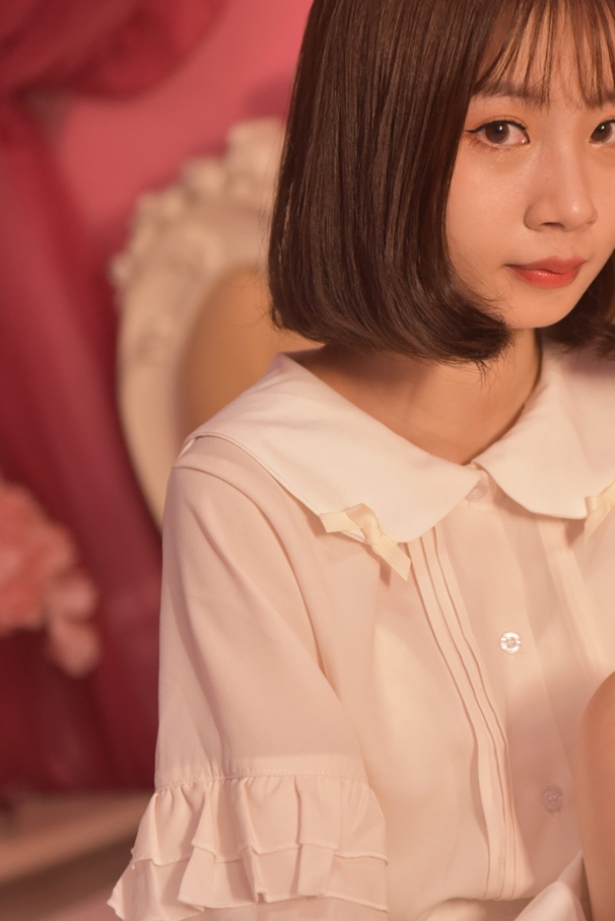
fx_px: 2842
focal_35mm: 111
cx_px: 484
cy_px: 477
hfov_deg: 12.3
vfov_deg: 18.4
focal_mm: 70
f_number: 2.8
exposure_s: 1/80
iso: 1600
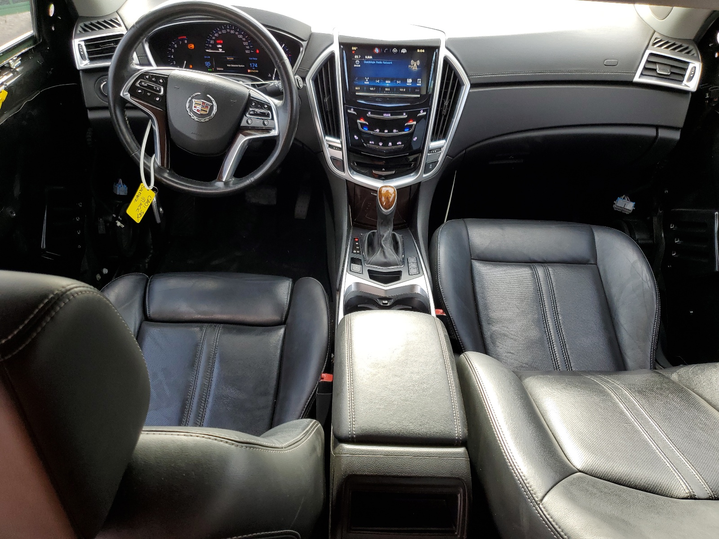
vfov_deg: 53.1
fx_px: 540
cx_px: 360
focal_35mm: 26
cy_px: 270
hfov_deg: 67.3
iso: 50
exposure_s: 1/169
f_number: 1.5
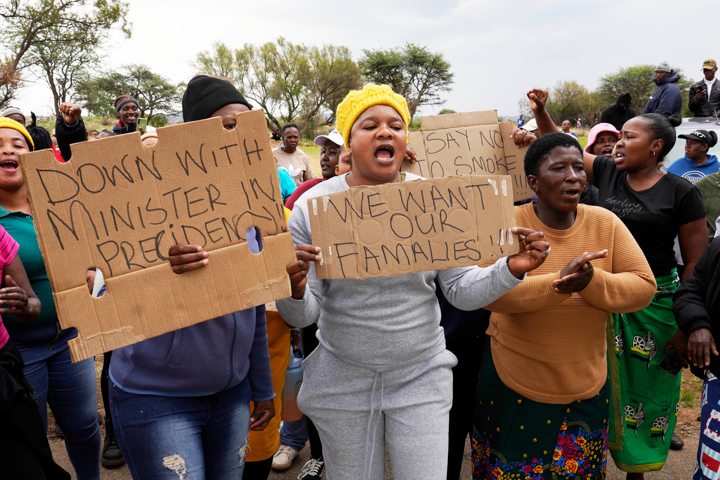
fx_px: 720
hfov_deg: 53.1
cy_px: 240
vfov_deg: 36.9
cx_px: 360
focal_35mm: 36
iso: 400
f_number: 7.1
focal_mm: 24
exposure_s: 1/500
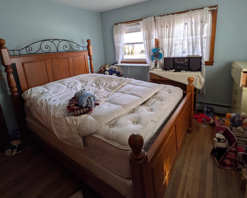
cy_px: 76
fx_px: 139
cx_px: 127
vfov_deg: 69.9
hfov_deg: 83.3
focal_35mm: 19
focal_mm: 1.83
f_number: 2.2
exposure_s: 1/120
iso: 77
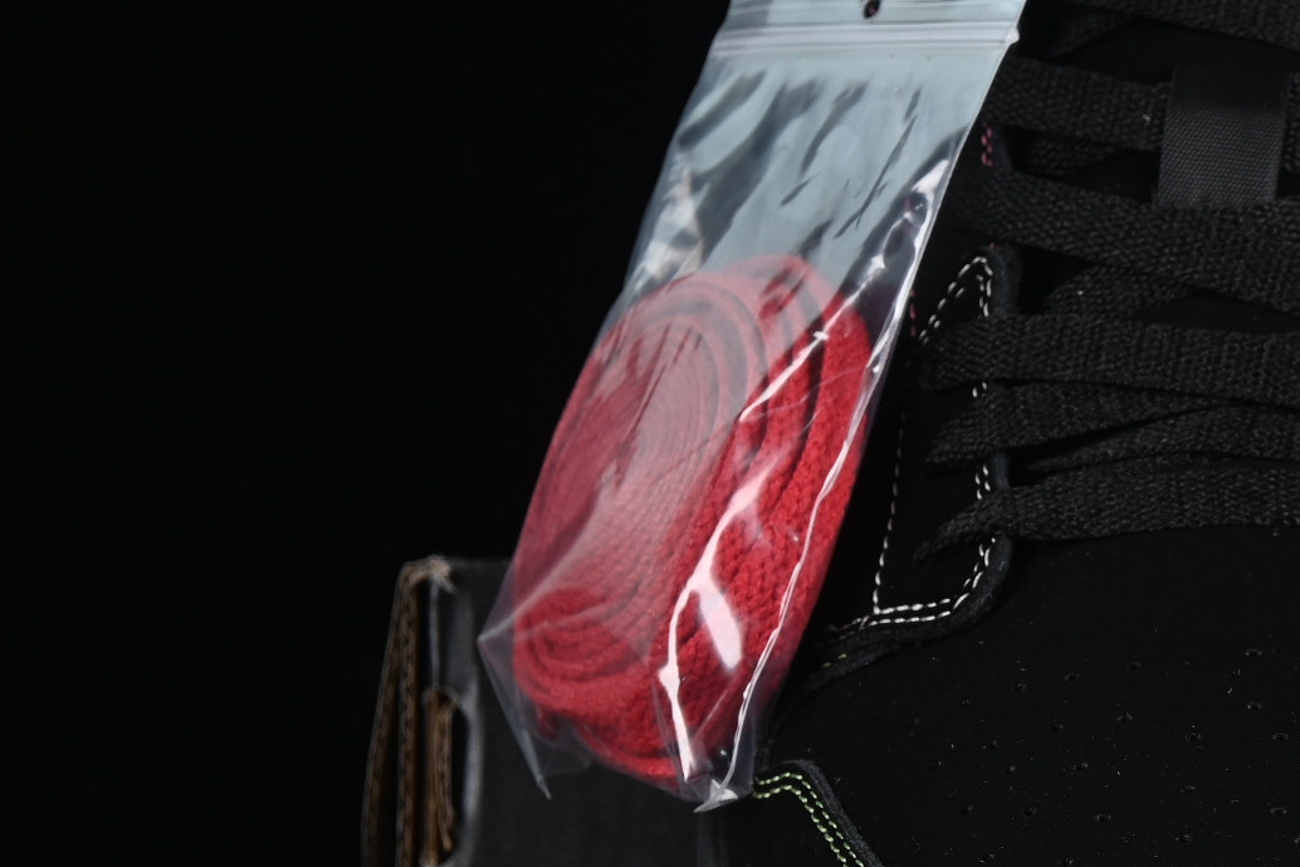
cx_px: 1651
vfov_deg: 6.8
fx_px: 7293
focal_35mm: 202
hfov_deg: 10.0
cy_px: 642
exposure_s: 1/50
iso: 160
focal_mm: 50
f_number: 6.3
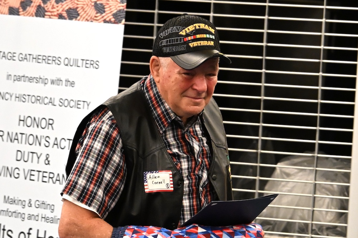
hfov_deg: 17.8
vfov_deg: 11.9
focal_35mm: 115
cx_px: 179
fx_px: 1143
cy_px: 119
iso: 3600
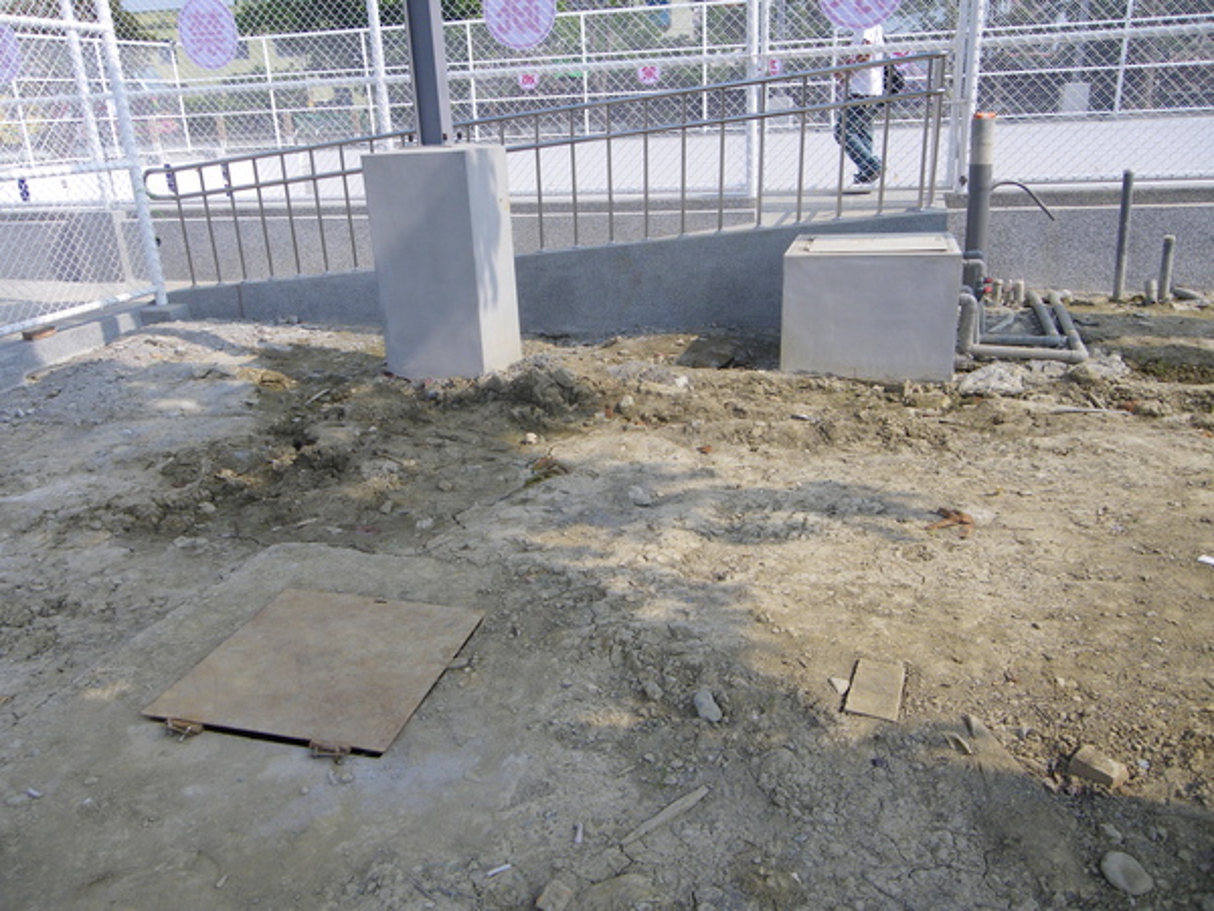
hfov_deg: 63.4
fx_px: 982
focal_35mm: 28
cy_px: 456
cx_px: 607
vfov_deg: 49.7
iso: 64
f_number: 7
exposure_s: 1/100
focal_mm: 4.9
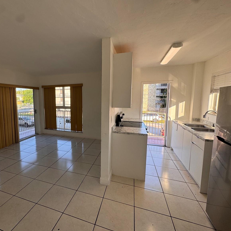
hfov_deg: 82.3
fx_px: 128
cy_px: 113
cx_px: 86
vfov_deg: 84.0
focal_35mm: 17
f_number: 2.2
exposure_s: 1/142
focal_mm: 2.22
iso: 40
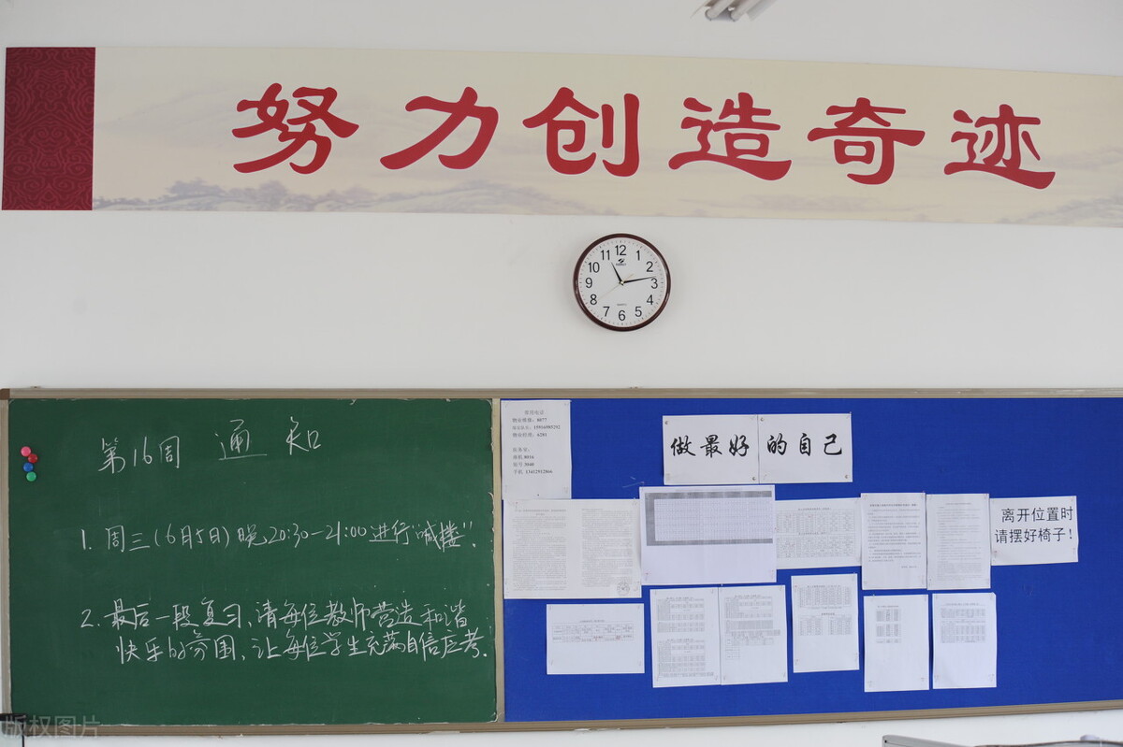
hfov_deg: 25.4
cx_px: 562
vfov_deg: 17.0
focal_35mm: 80
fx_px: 2494
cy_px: 374
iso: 800
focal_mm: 80
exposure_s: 1/30
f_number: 4.5
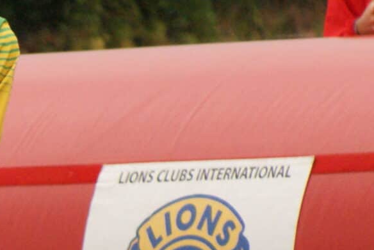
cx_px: -179
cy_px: 384
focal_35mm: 1314
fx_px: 13668
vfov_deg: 1.0
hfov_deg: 1.6
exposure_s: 1/1000
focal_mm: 200
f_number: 8
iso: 800
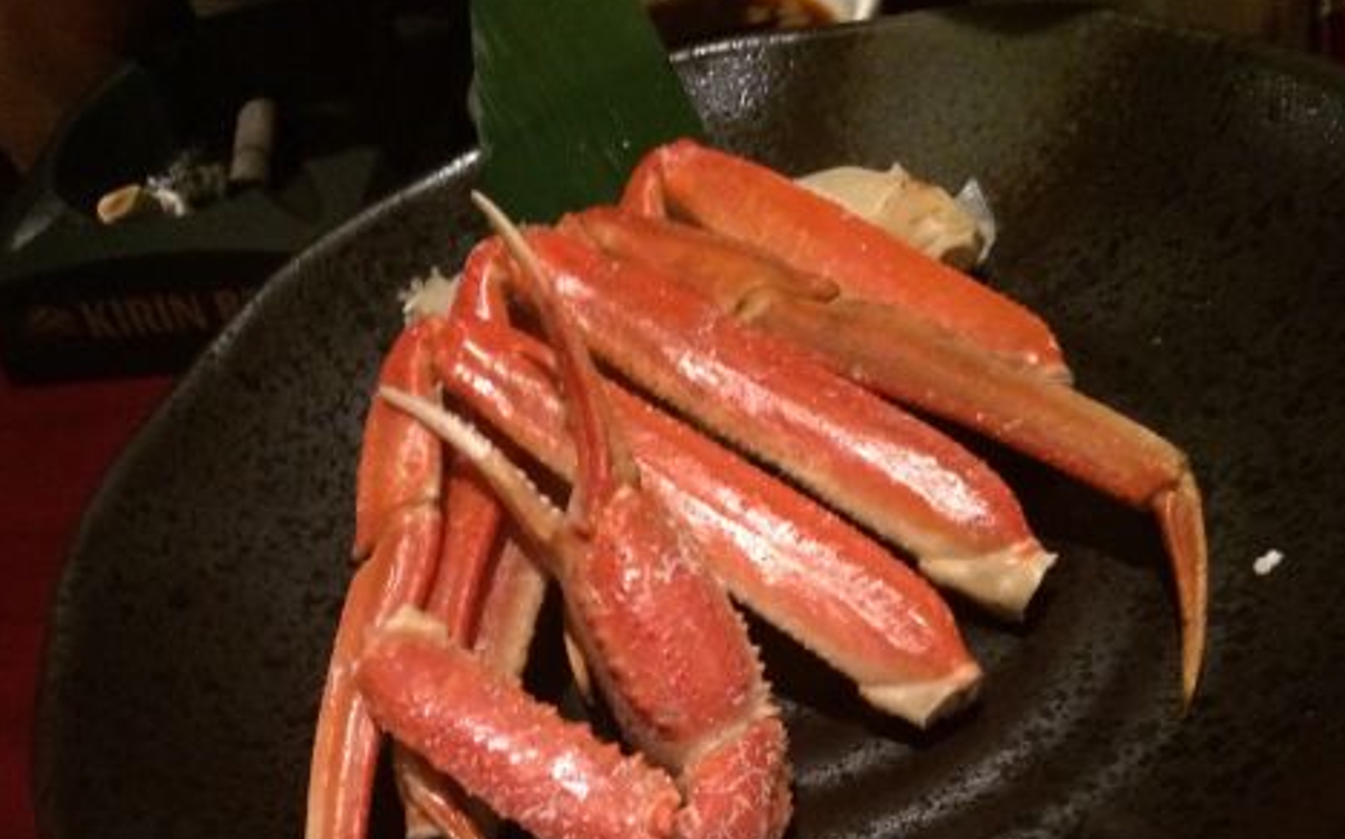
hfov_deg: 43.5
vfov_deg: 25.3
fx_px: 1685
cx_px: 697
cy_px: 988
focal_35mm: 46
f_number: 2.2
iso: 320
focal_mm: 4.15
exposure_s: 1/17
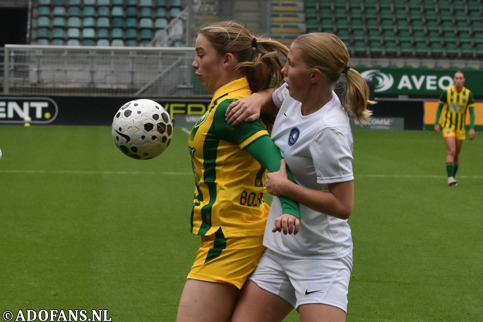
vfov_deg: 13.0
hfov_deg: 19.5
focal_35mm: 105
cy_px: 161
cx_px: 242
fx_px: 1409
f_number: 4
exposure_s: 1/1250
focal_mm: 70
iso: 800
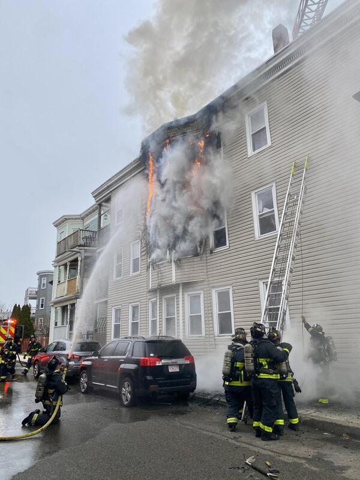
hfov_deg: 53.1
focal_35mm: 26
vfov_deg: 67.3
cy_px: 240
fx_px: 361
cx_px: 180
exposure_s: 1/644
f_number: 1.8
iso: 32
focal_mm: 4.25
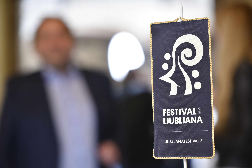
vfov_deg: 11.4
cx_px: 126
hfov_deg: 17.1
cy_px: 84
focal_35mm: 120
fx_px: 840
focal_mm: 120
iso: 1600
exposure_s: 1/200
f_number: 3.2
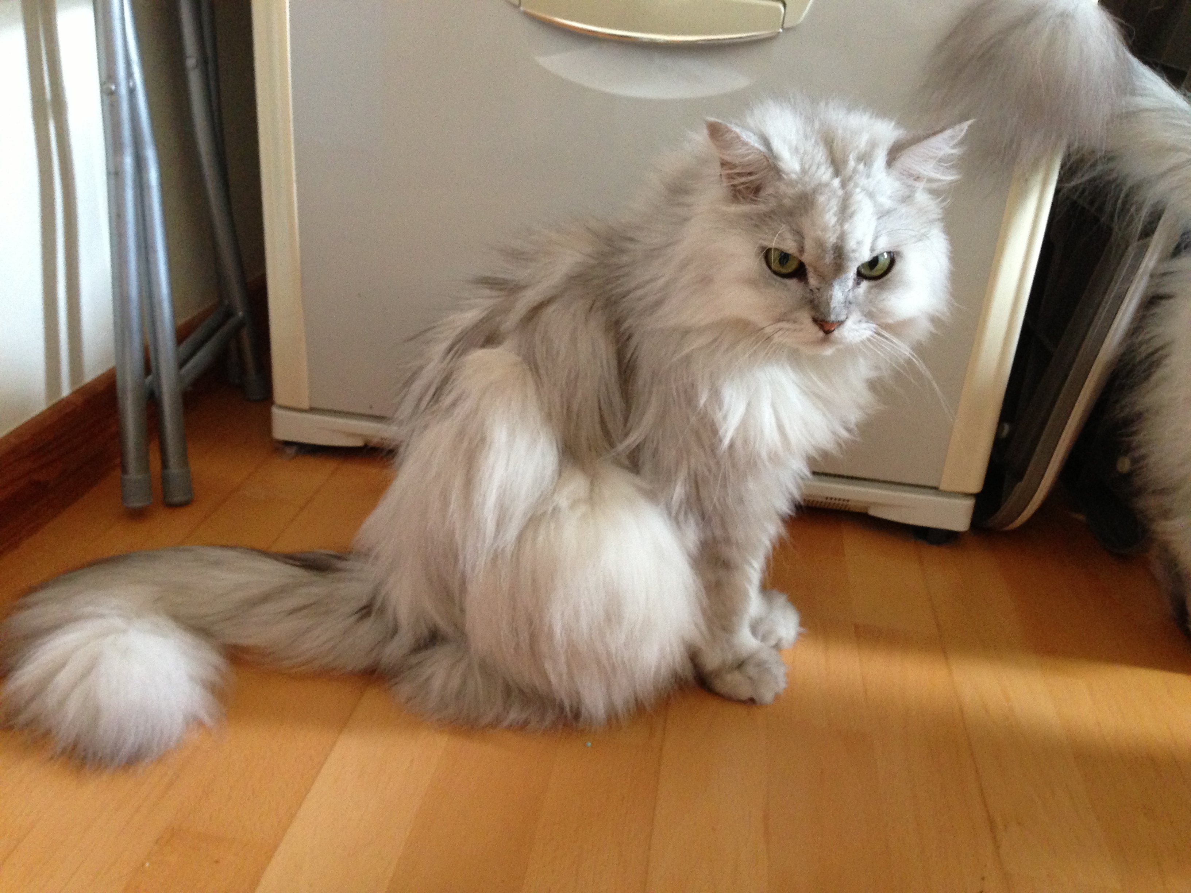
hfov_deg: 55.4
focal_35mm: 33
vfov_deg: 42.9
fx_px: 1135
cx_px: 596
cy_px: 446
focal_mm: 4.13
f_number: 2.4
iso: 320
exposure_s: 1/20
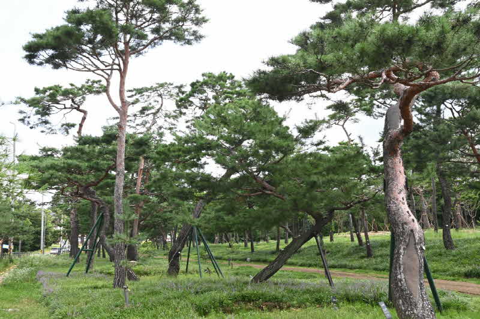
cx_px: 240
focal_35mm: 35
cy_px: 160
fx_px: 466
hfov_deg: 54.5
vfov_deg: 37.8
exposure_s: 1/200
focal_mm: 35
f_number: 22
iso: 2000
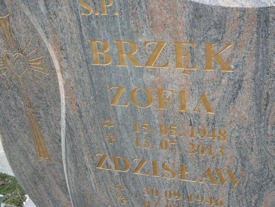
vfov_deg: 34.3
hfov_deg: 44.7
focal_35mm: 42
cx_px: 150
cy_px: 115
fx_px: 334
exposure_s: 1/250
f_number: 2.8
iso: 80
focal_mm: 5.2
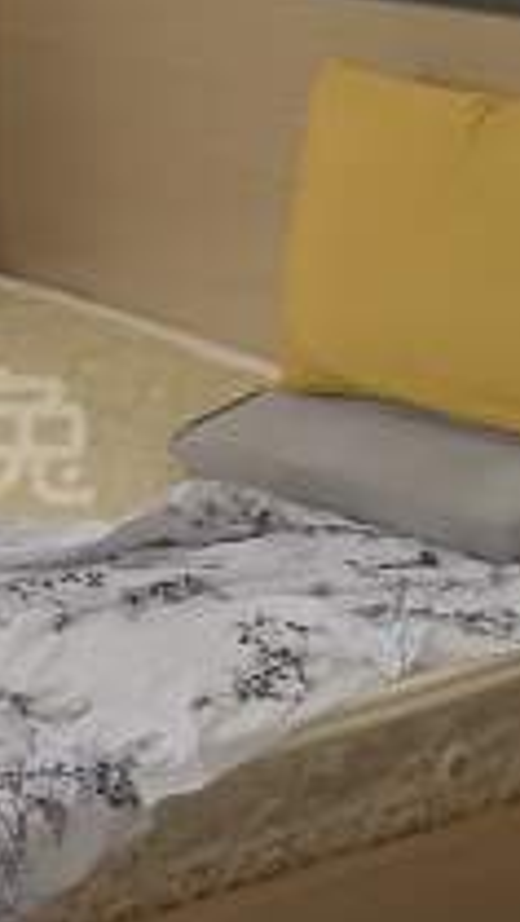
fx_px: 3055
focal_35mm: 125
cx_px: -256
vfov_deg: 17.1
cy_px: 393
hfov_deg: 9.5
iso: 251
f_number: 1.8
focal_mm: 4.35
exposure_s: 1/25
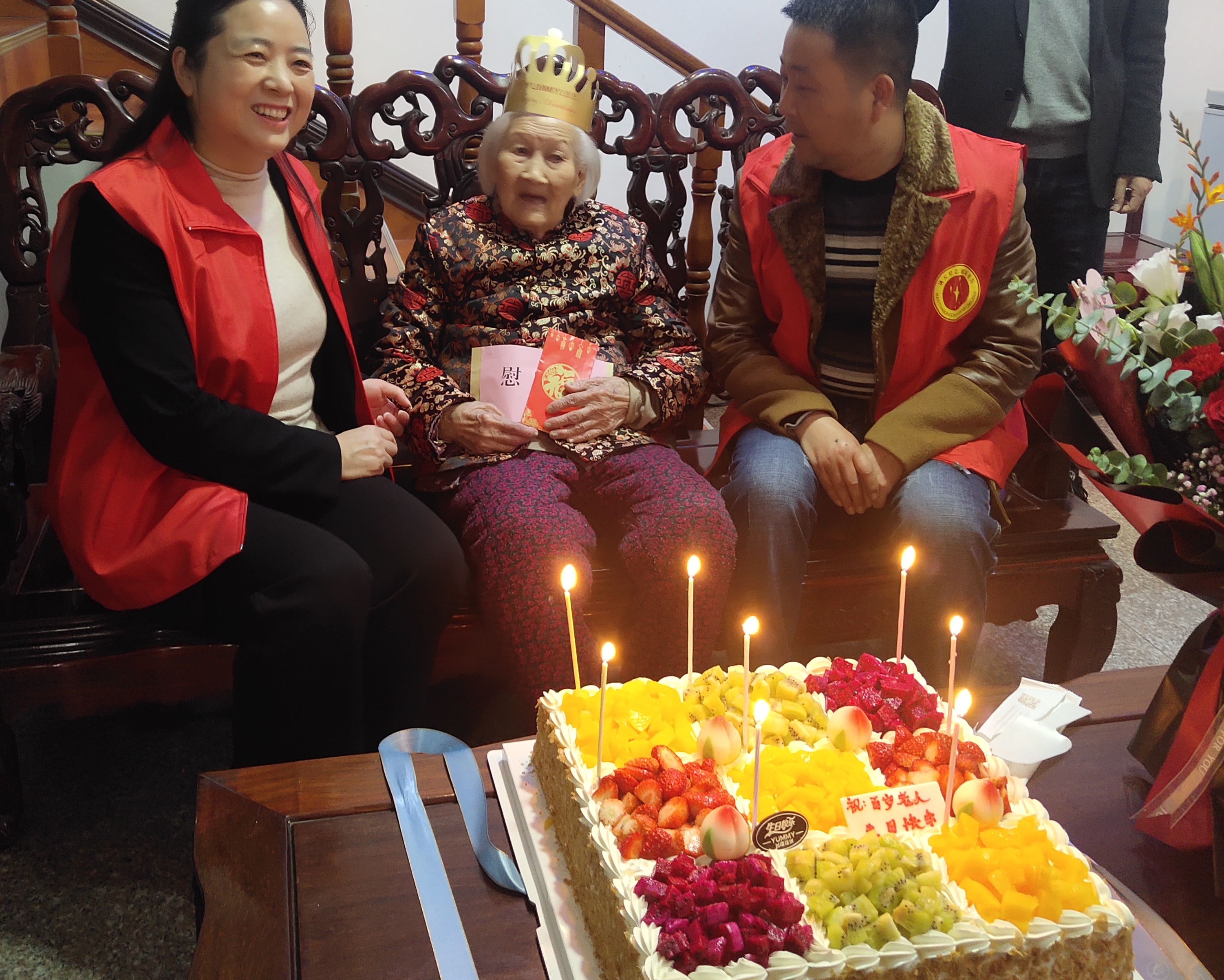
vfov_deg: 39.0
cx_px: 532
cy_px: 382
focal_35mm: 38
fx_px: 1377
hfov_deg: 47.8
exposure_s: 1/33
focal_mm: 4.27
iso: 390
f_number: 1.8
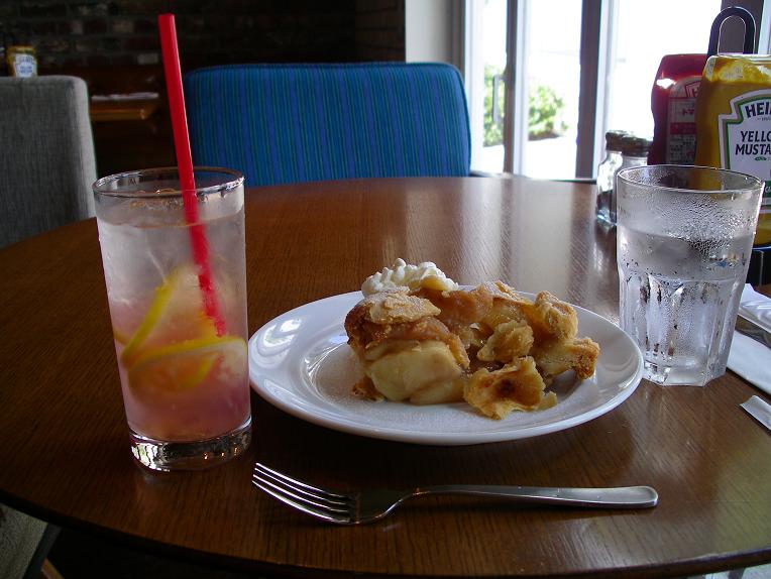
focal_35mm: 37
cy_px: 290
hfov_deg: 50.1
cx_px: 386
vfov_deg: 38.7
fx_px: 825
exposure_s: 1/80
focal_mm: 7.8
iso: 80
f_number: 2.8
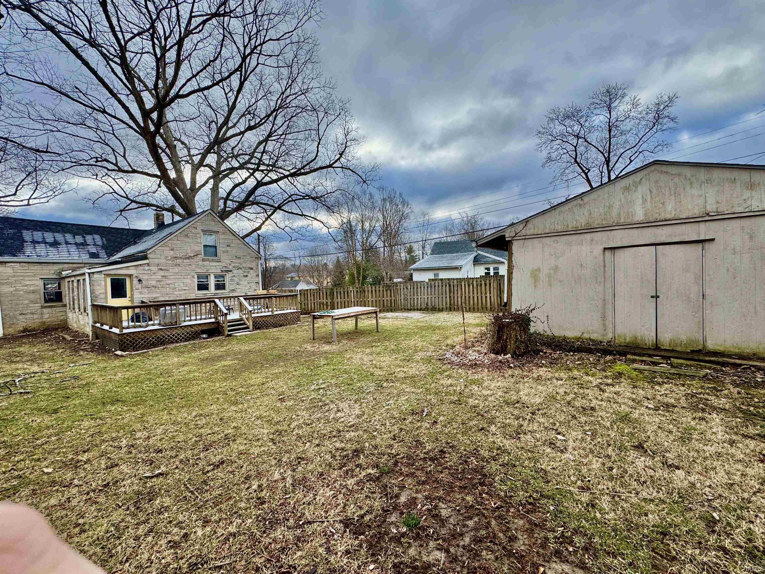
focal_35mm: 14
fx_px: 309
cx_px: 382
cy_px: 287
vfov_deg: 85.7
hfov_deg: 102.1
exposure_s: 1/664
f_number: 2.2
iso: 40
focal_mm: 2.22
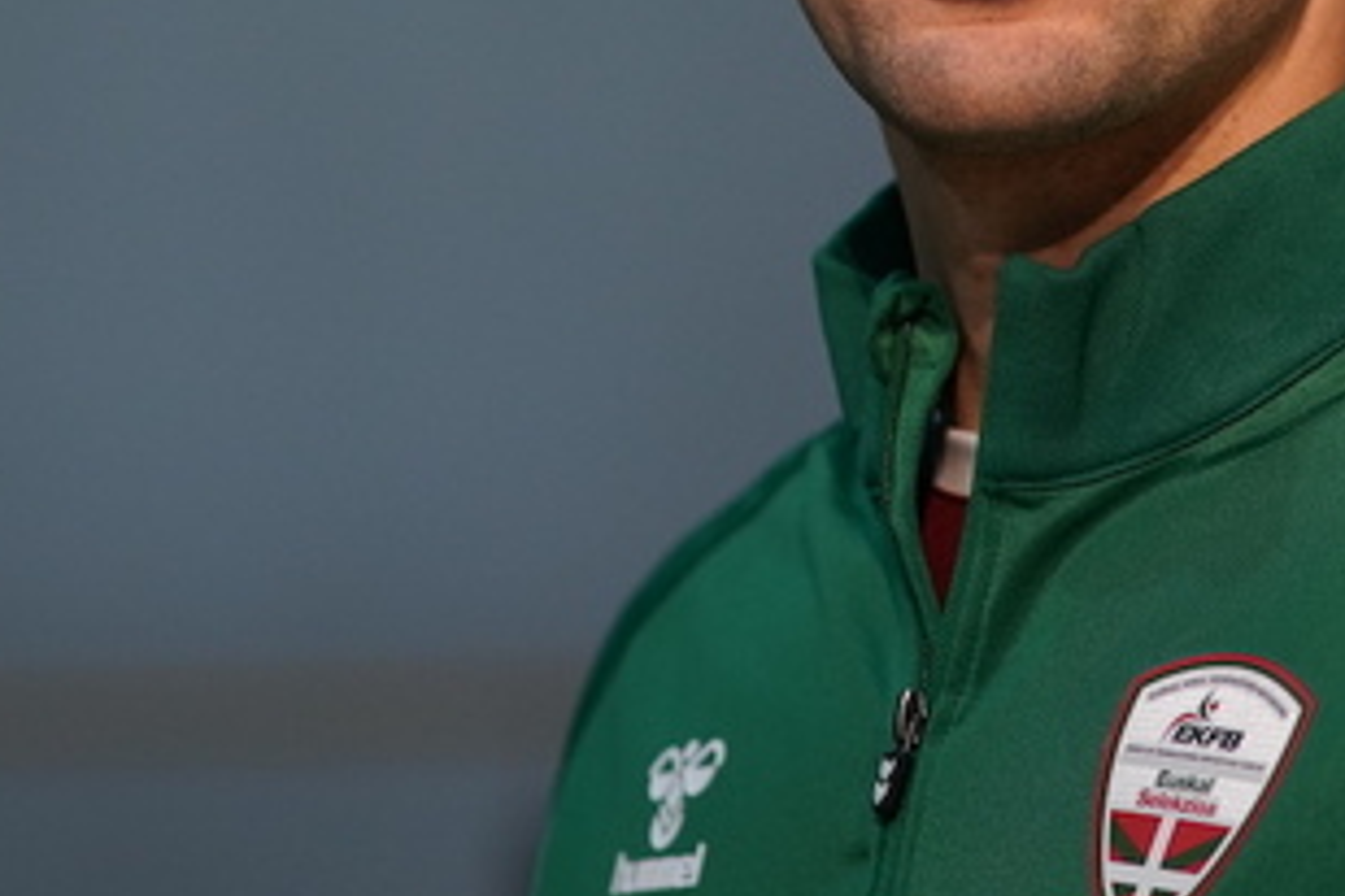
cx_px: 1027
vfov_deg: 6.8
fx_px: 7472
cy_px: 65
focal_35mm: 200
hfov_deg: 10.3
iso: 1600
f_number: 2.2
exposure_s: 1/500
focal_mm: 85
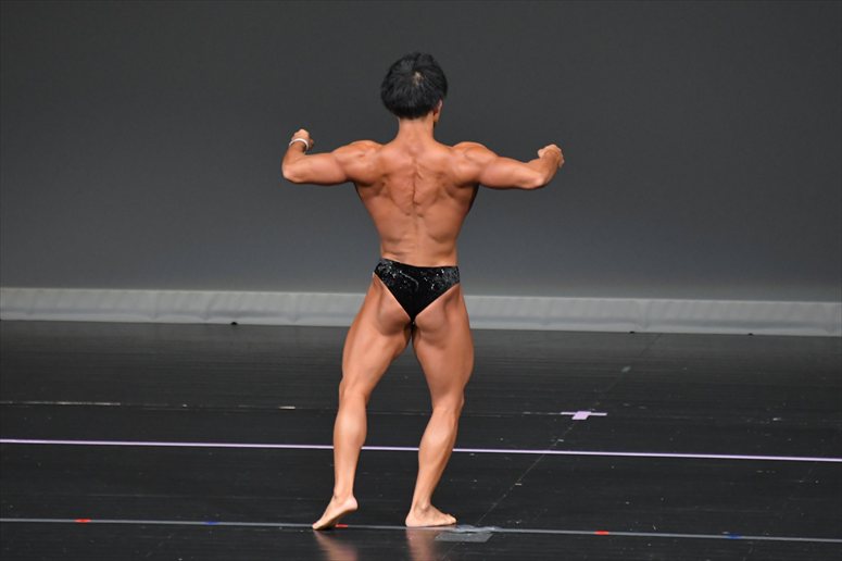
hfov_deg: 5.5
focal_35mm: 375
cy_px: 280
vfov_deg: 3.7
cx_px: 421
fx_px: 8767
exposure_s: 1/400
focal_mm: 250
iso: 4000
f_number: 5.6
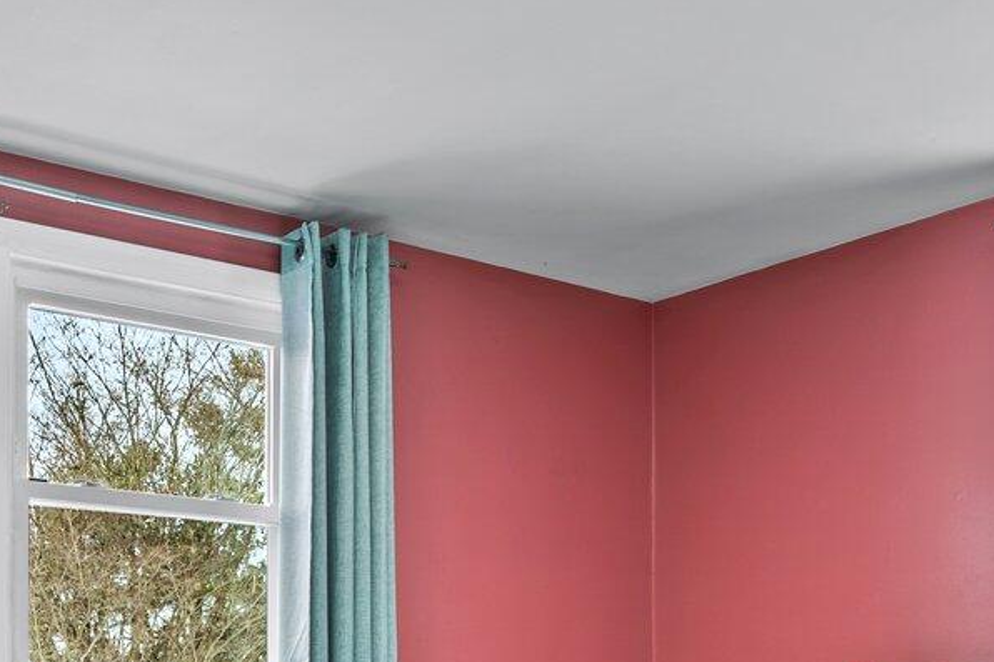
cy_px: 758
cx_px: 309
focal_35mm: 55
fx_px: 1518
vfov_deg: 22.9
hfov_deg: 35.8
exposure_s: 2.5
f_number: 9
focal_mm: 16
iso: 50
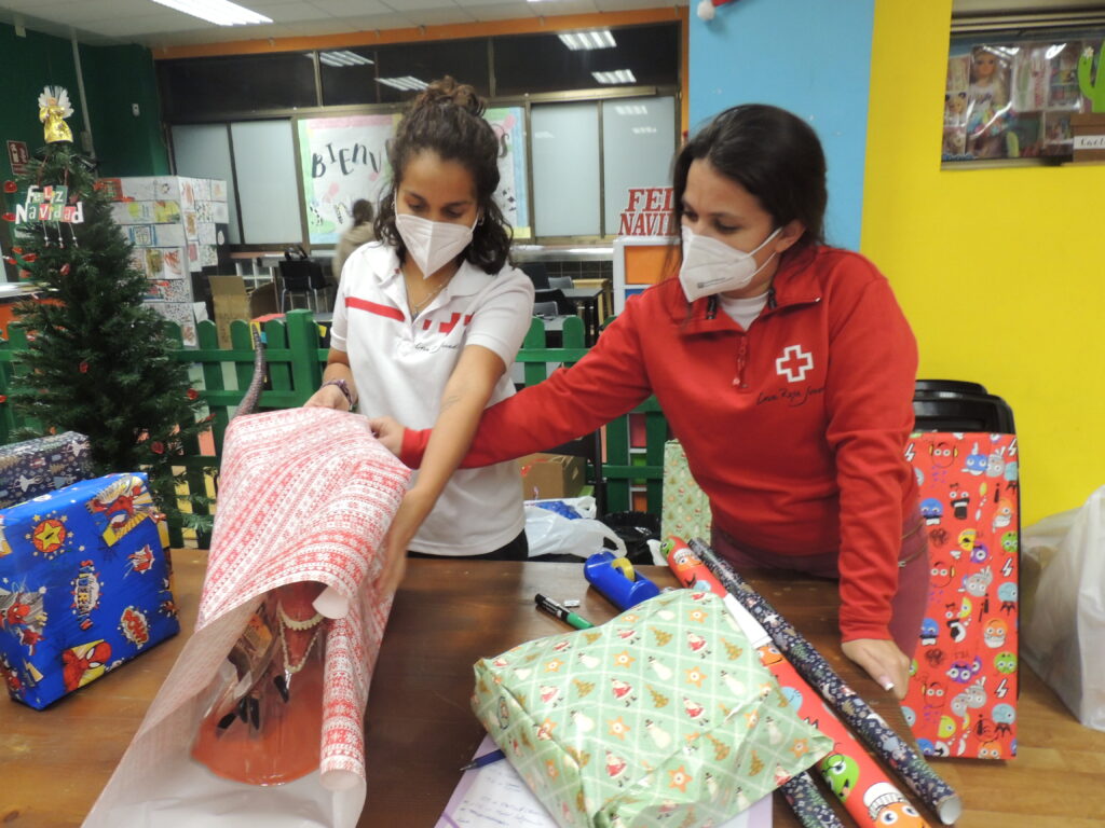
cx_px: 552
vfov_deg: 56.8
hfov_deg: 71.6
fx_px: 766
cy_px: 414
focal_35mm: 24
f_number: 4.2
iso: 400
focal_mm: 4.3
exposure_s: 1/13
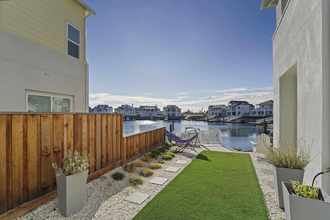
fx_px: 137
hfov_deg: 100.4
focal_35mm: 15
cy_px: 112
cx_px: 163
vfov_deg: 77.3
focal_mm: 14
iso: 100
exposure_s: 1/125
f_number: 8
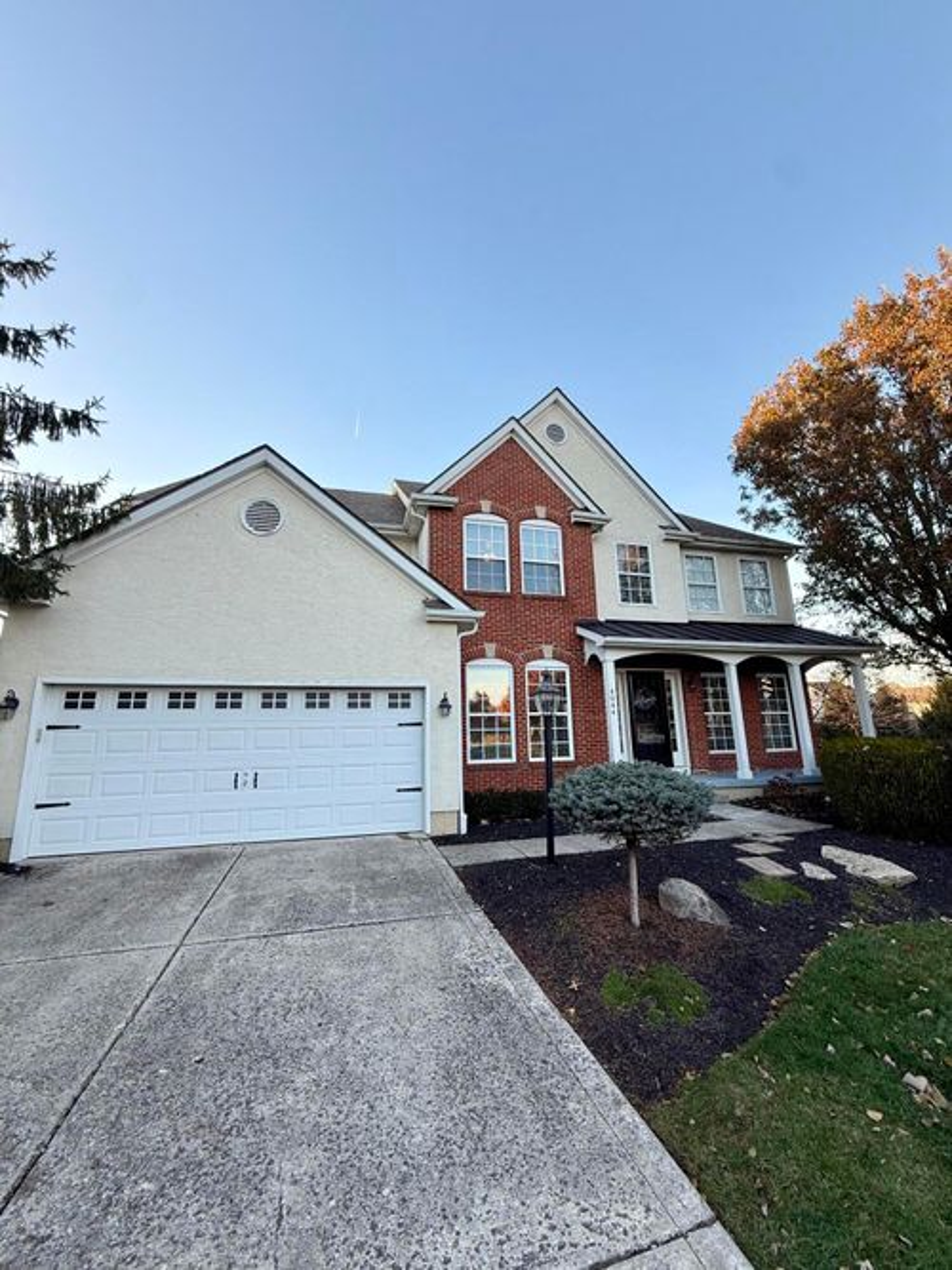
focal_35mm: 14
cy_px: 635
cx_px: 476
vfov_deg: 102.1
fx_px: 514
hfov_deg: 85.7
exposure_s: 1/152
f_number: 2.2
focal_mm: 2.22
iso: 64
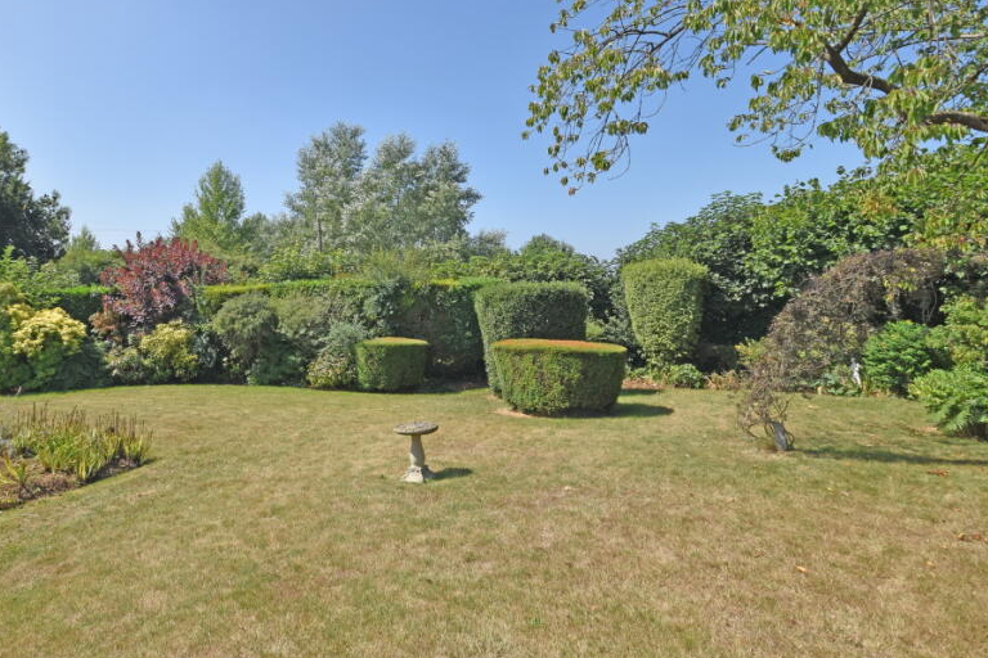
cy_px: 268
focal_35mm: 20
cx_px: 383
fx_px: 549
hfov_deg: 82.7
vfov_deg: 61.5
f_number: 8
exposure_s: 1/250
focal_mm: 10
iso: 125
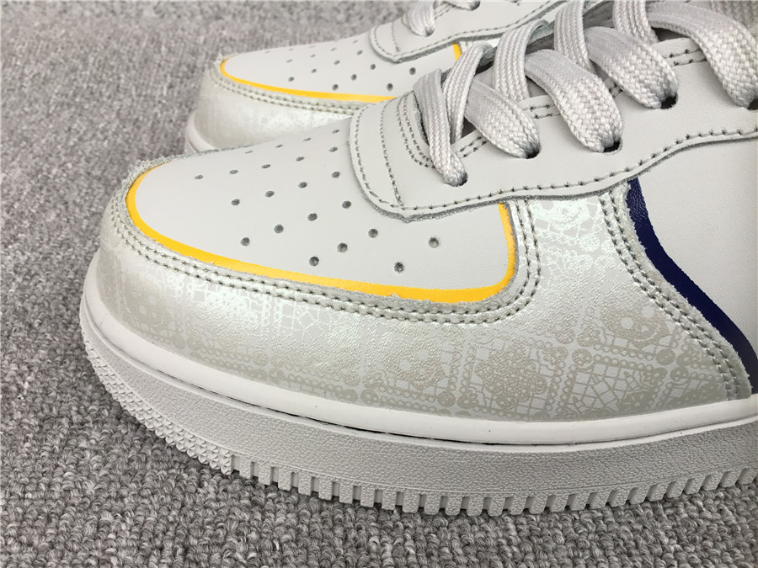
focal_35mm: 31
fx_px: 679
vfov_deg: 45.4
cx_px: 379
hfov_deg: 58.4
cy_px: 284
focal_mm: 3.3
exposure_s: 1/50
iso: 25
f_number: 2.4
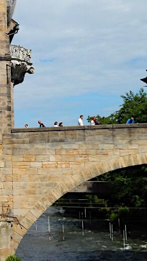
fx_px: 672
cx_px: -82
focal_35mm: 97
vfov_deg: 21.5
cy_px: 24
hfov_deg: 11.9
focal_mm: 6.8
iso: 125
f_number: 6.9
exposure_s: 1/800
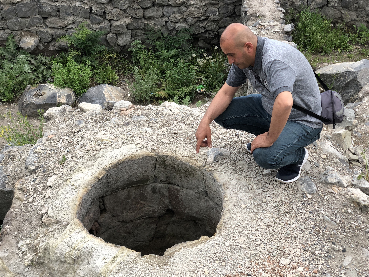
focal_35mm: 52
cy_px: 138
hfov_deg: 36.8
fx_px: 554
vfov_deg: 28.0
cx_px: 184
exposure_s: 1/60
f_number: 2.4
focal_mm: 6
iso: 20
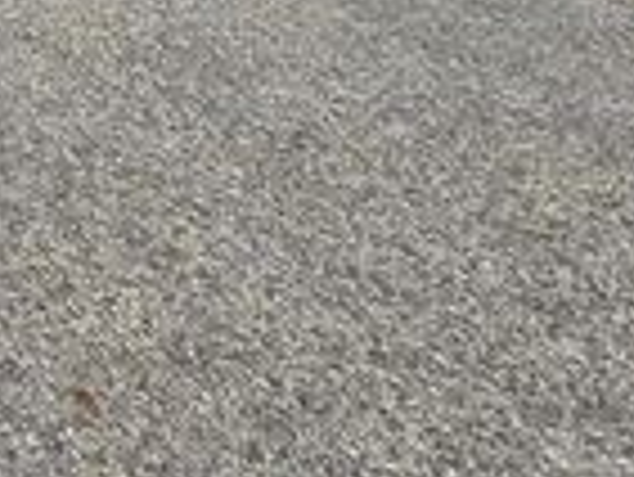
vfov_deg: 17.6
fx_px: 1082
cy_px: -477
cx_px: -737
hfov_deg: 17.5
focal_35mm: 59
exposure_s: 1/758
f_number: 2.2
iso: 50
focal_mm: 2.2
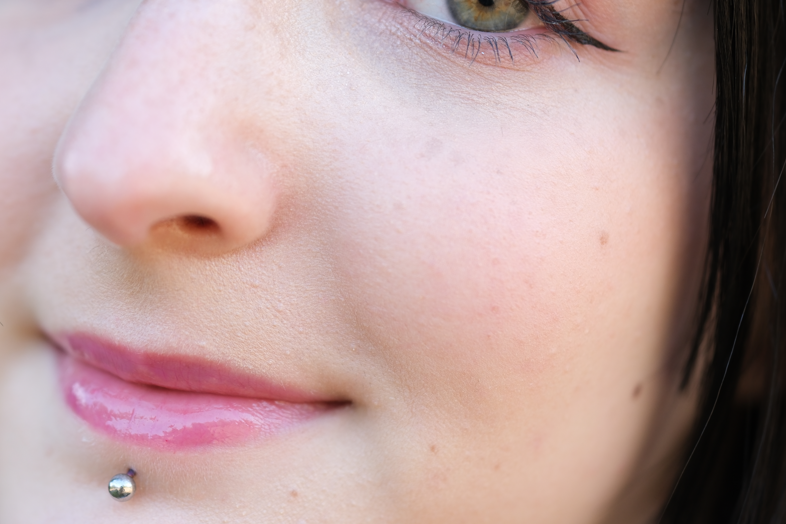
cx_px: 300
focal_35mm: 143
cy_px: 162
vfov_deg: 9.6
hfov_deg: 14.3
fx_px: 3122
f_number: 1.6
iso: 125
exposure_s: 1/400
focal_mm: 56
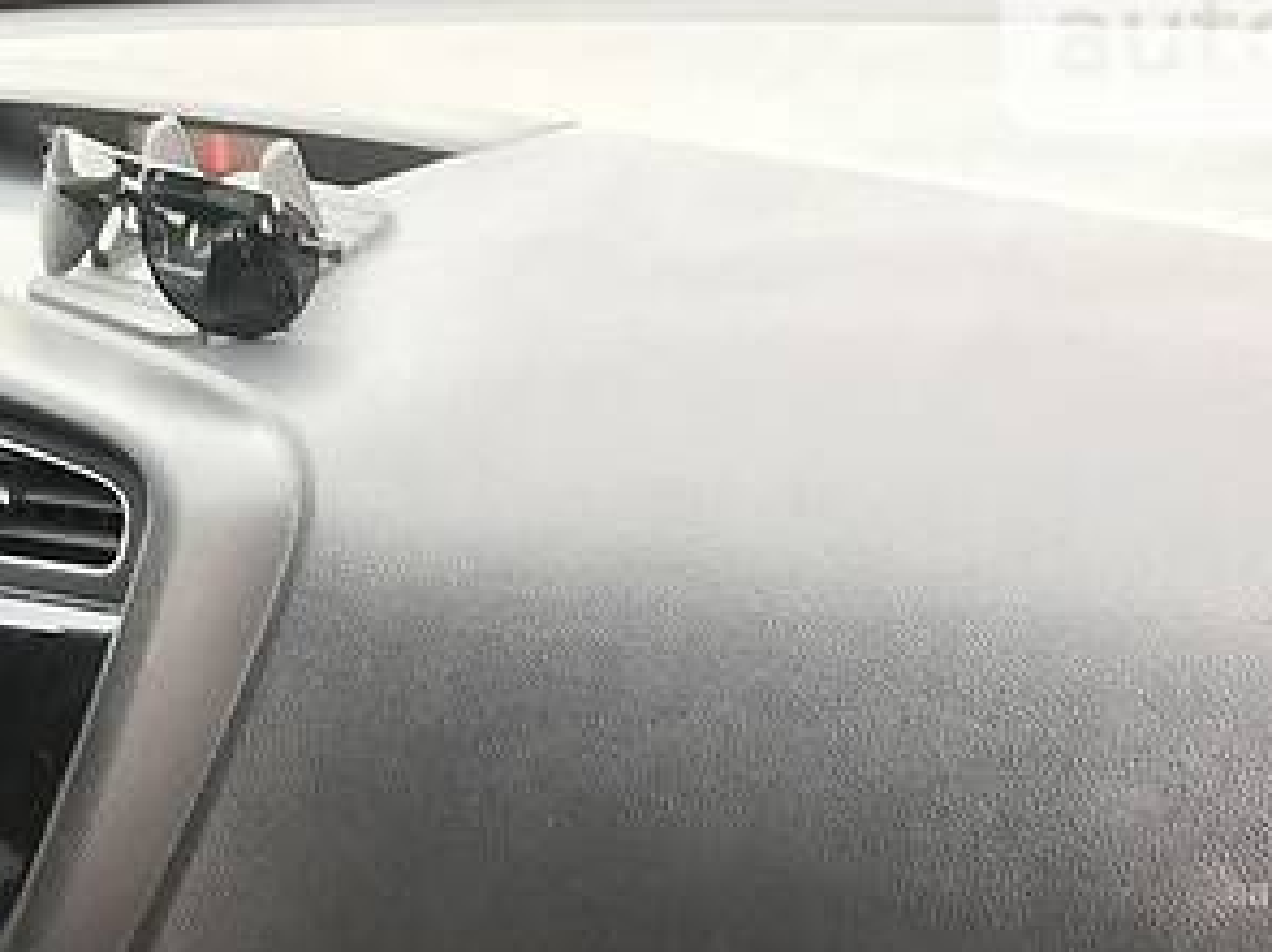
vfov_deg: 18.2
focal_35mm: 76
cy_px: 1189
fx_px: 2792
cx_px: -39
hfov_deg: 24.4
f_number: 1.8
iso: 25
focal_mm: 4
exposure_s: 1/50
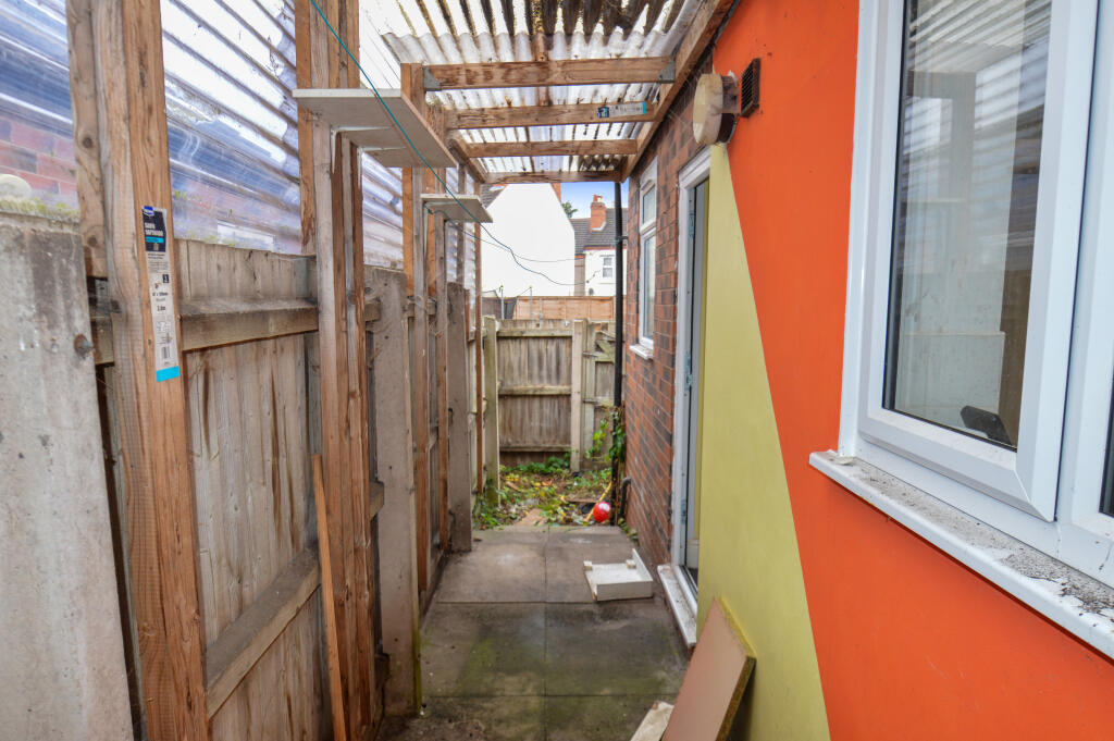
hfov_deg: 81.2
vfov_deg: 59.4
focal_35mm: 21
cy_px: 370
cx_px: 557
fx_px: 649
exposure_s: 1/125
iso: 280
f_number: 4
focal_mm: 14
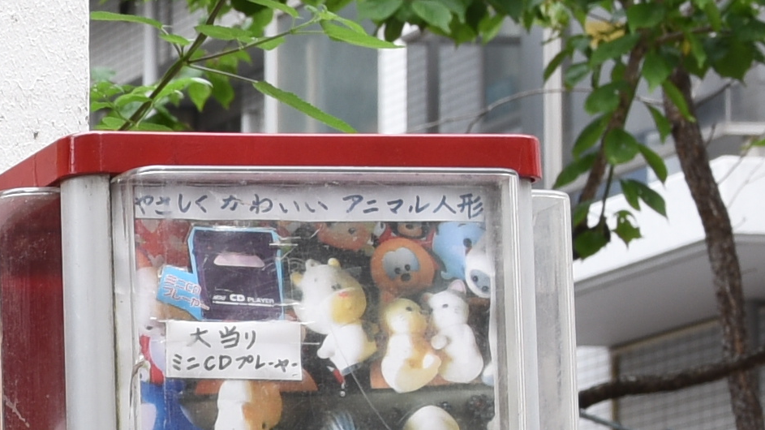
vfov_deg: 5.2
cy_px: 869
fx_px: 4644
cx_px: -1802
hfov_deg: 7.7
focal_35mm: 229
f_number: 8
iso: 100
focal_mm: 28
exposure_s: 1/25
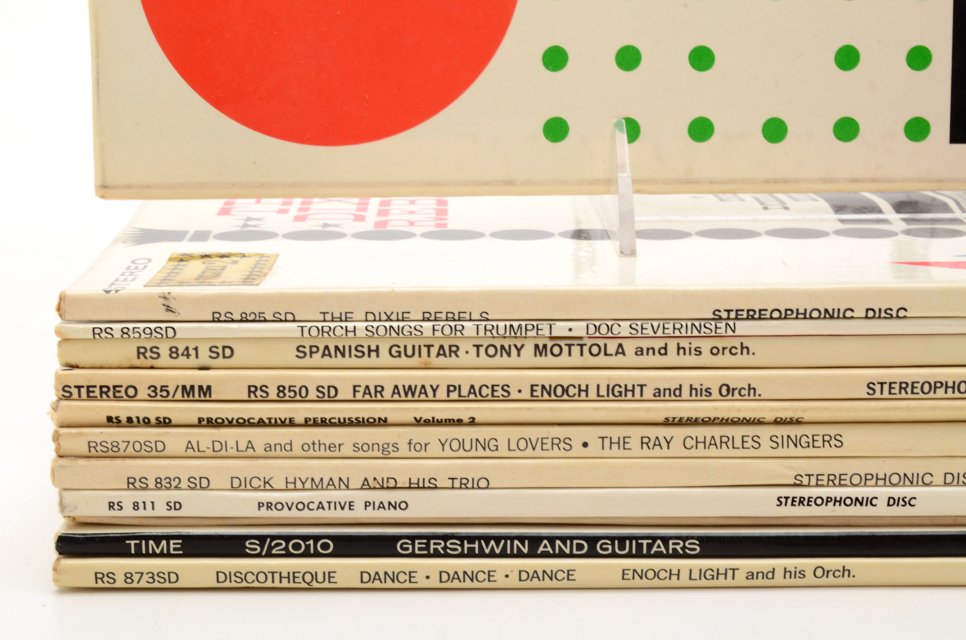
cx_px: 483
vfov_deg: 16.5
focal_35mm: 82
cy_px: 320
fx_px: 2209
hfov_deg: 24.7
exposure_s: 1/160
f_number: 22
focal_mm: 55
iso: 100
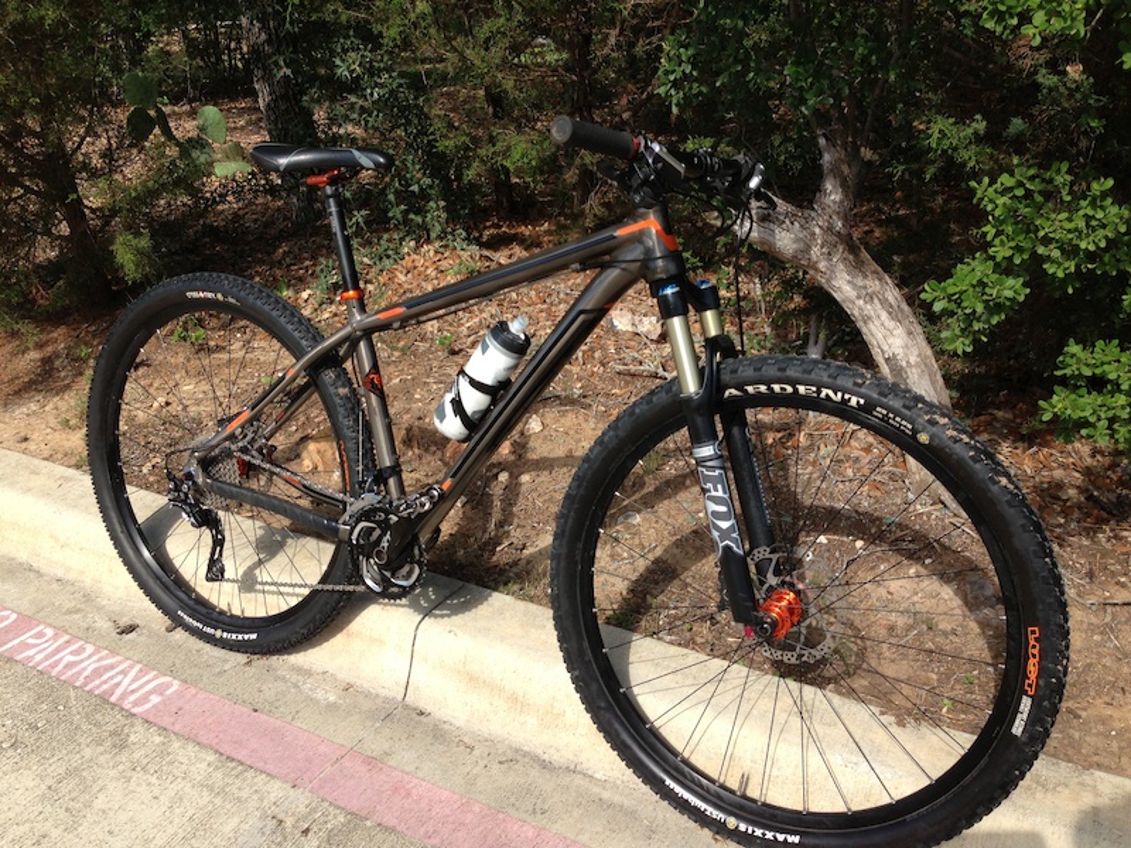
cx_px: 566
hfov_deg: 55.4
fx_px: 1078
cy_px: 424
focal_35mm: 33
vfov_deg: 42.9
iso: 50
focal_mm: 4.13
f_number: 2.4
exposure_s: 1/968
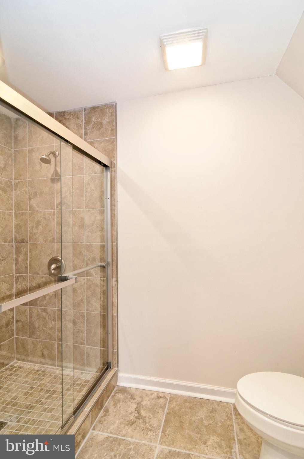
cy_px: 230
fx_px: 210
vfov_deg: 95.1
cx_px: 152
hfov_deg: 71.8
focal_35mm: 16
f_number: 4
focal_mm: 11
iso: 400
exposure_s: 1/60
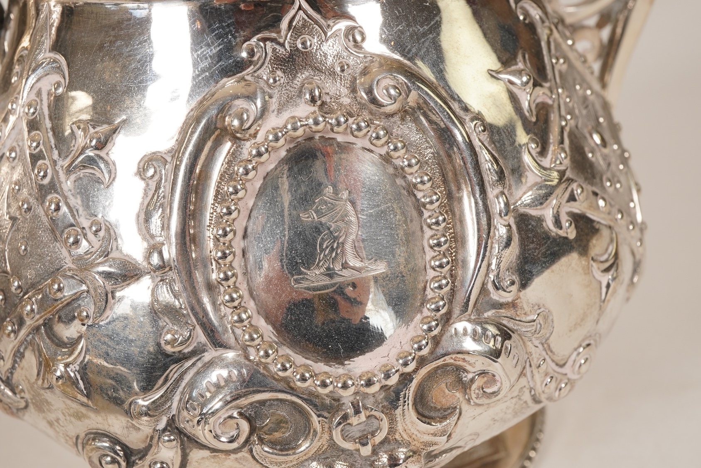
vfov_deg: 29.9
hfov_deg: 43.6
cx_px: 350
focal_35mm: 45
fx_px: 876
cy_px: 234
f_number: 11
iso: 500
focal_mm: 30
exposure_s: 1/125
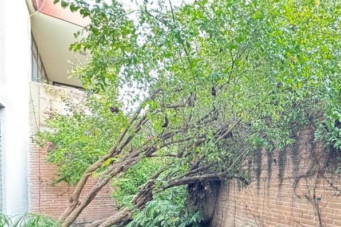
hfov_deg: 65.3
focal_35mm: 25
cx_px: 271
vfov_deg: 48.0
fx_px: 237
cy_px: 187
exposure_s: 1/40
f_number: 2.2
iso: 1250
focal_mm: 2.22
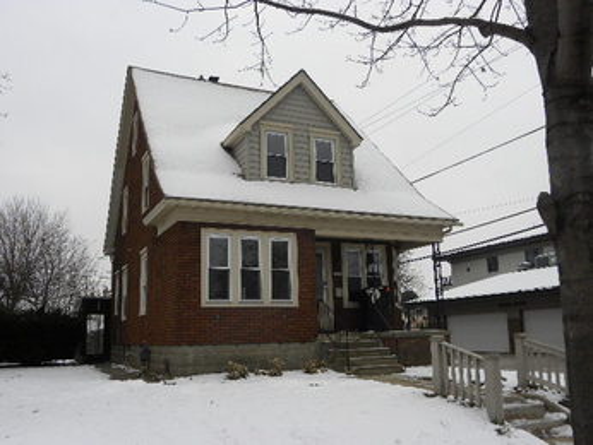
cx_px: 296
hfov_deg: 55.3
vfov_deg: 43.0
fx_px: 566
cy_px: 222
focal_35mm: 33
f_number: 3.5
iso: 64
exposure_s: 1/206
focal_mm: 5.9
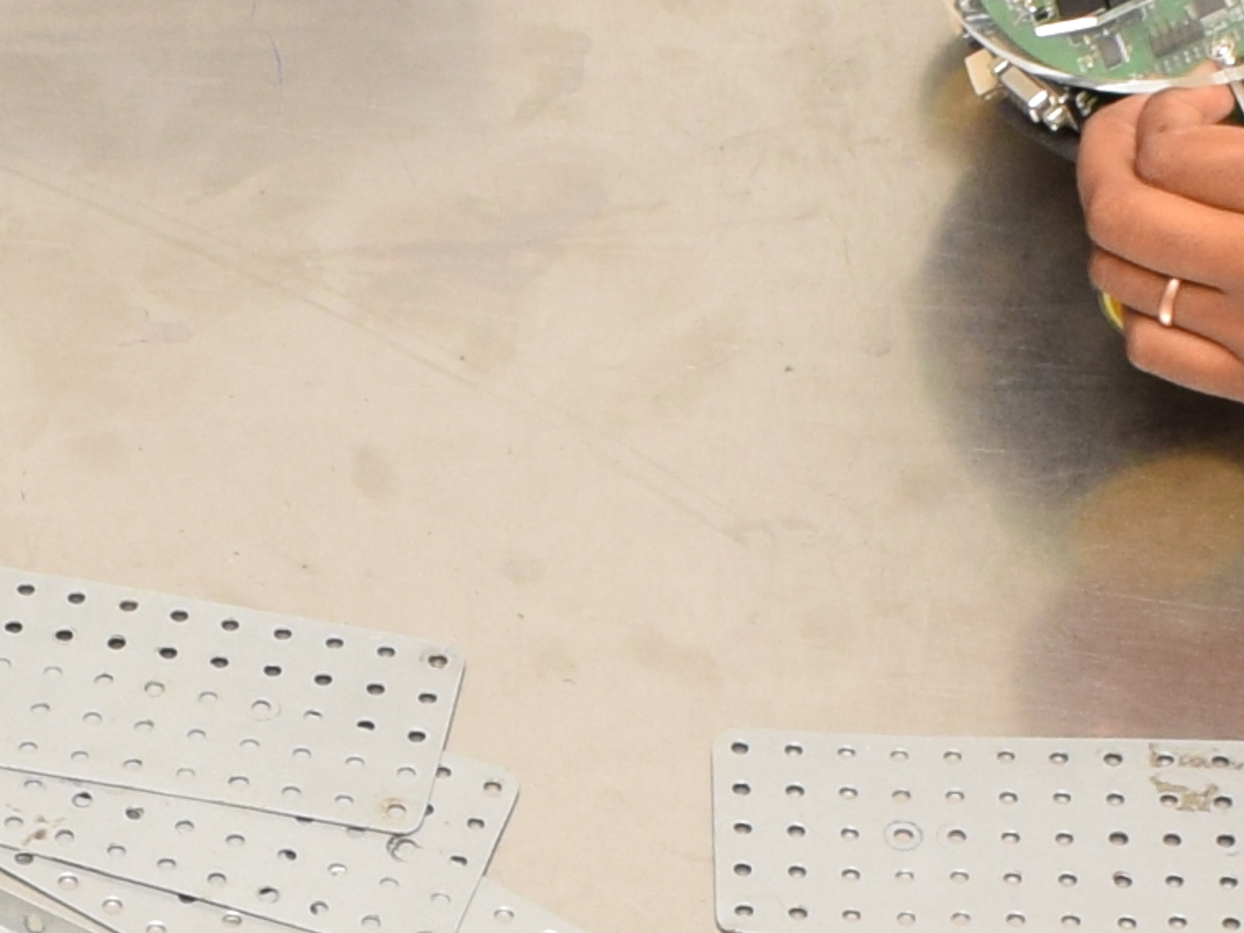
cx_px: 224
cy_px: 1105
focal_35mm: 205
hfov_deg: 9.6
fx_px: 7367
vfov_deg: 7.2
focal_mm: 18
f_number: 7.1
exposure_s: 1/125
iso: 320
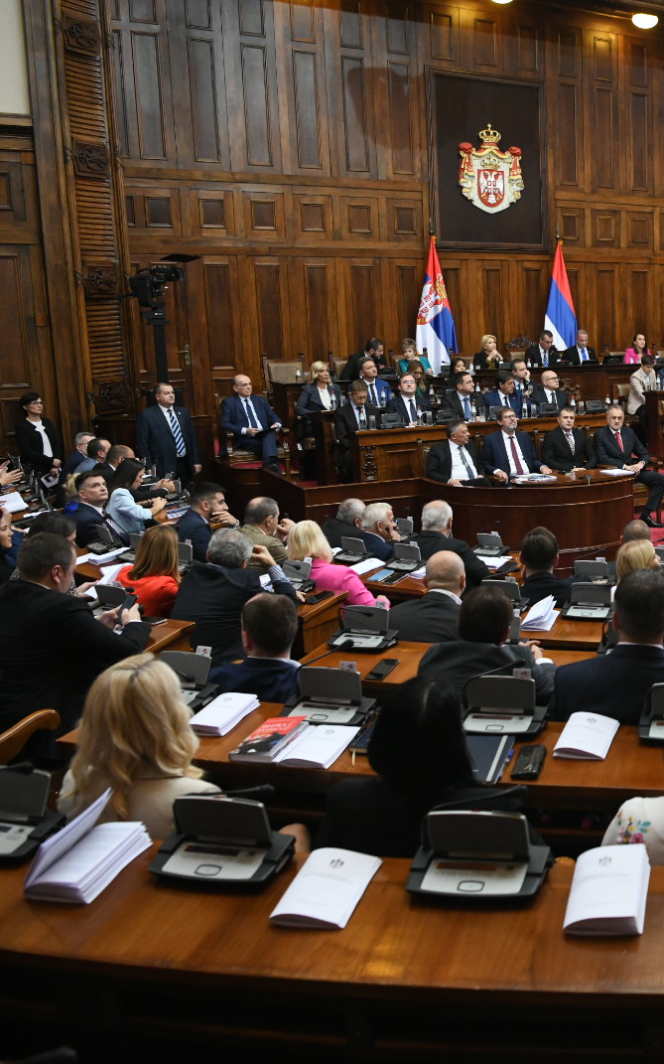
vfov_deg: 52.8
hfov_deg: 30.0
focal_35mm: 37
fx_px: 1072
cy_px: 531
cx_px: 770
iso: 3200
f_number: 4
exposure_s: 1/400
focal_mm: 24
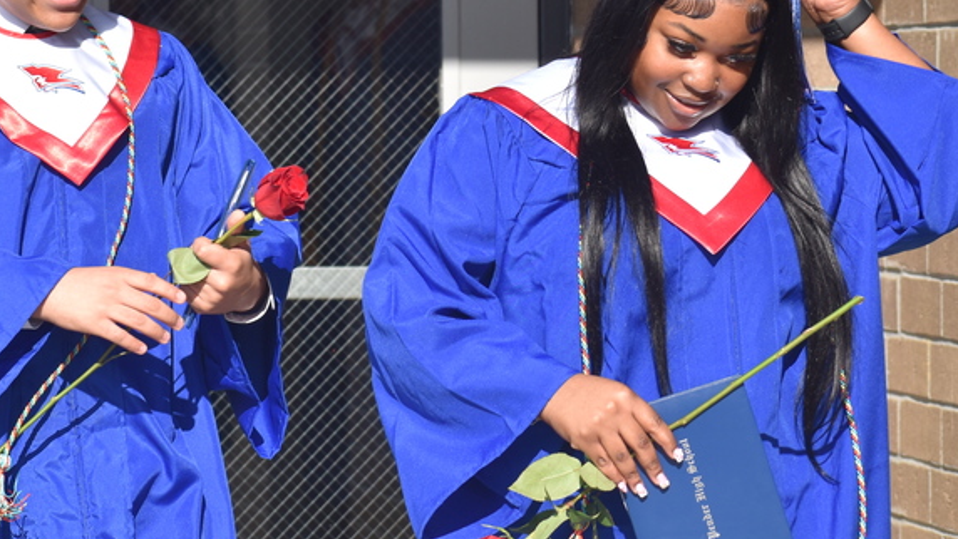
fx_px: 6428
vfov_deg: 4.8
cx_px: 104
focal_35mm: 253
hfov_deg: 8.5
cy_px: -4
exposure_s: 1/640
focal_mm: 90
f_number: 6.3
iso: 200
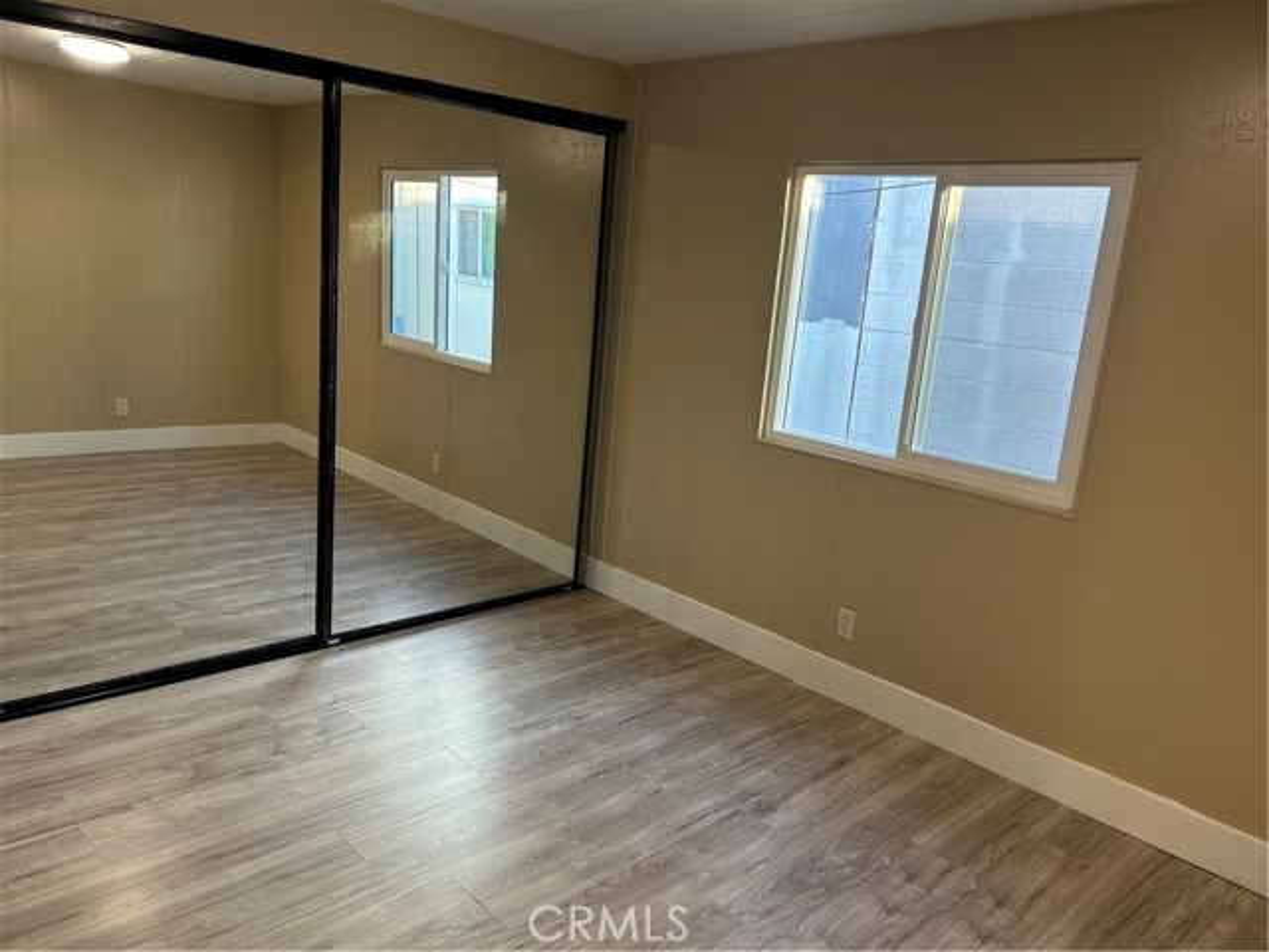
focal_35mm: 26
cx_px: 634
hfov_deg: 67.3
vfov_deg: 53.1
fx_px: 953
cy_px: 476
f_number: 1.5
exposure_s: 1/60
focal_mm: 5.7
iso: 64
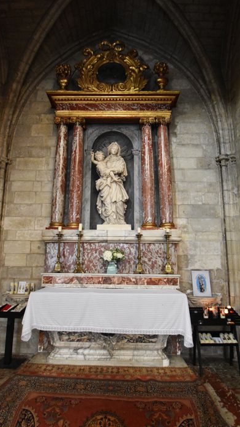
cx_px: 119
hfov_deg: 54.6
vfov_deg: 85.1
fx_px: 232
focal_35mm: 21
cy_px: 214
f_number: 3.8
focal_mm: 13
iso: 4500
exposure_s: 1/60
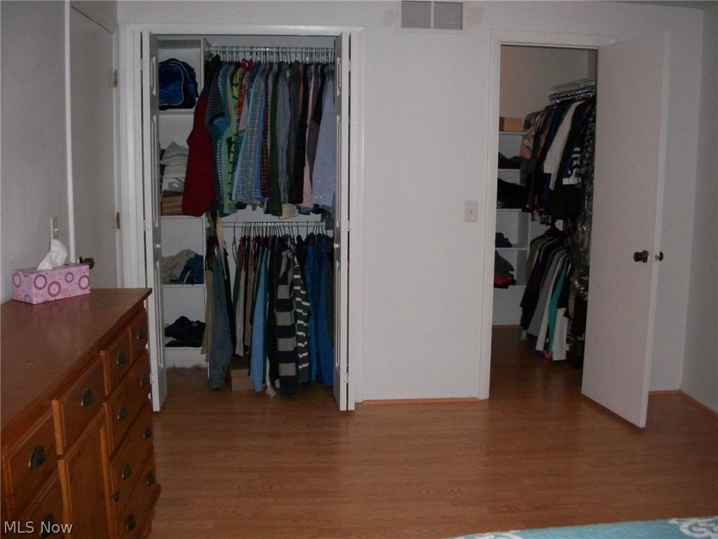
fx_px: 726
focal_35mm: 35
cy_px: 270
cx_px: 359
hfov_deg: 52.6
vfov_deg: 40.7
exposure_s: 1/500
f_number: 3.1
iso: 400
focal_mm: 6.3
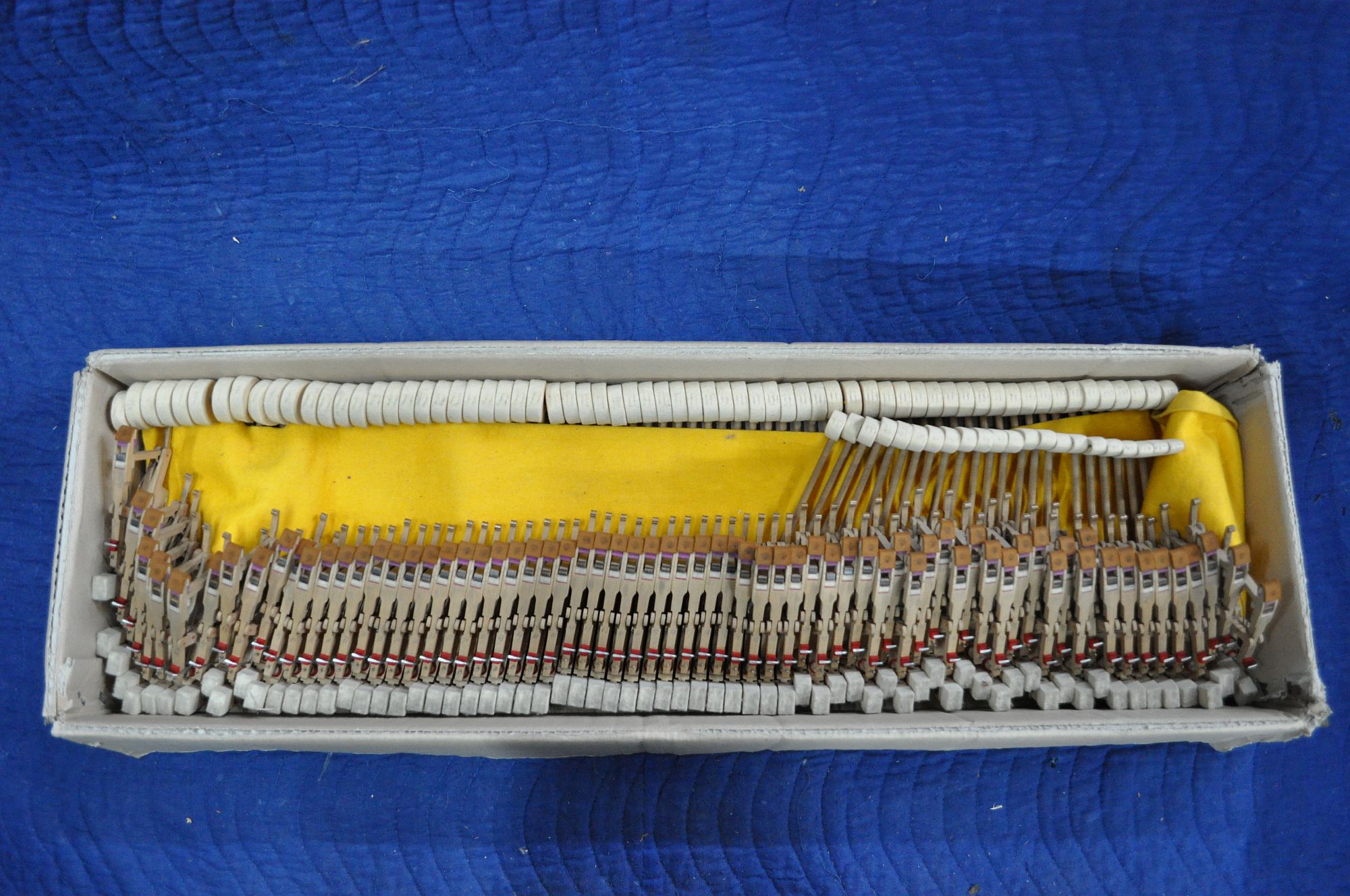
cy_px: 448
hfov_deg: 67.4
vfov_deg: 47.8
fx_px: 1011
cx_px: 675
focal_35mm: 27
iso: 1600
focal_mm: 18
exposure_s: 1/40
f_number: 4
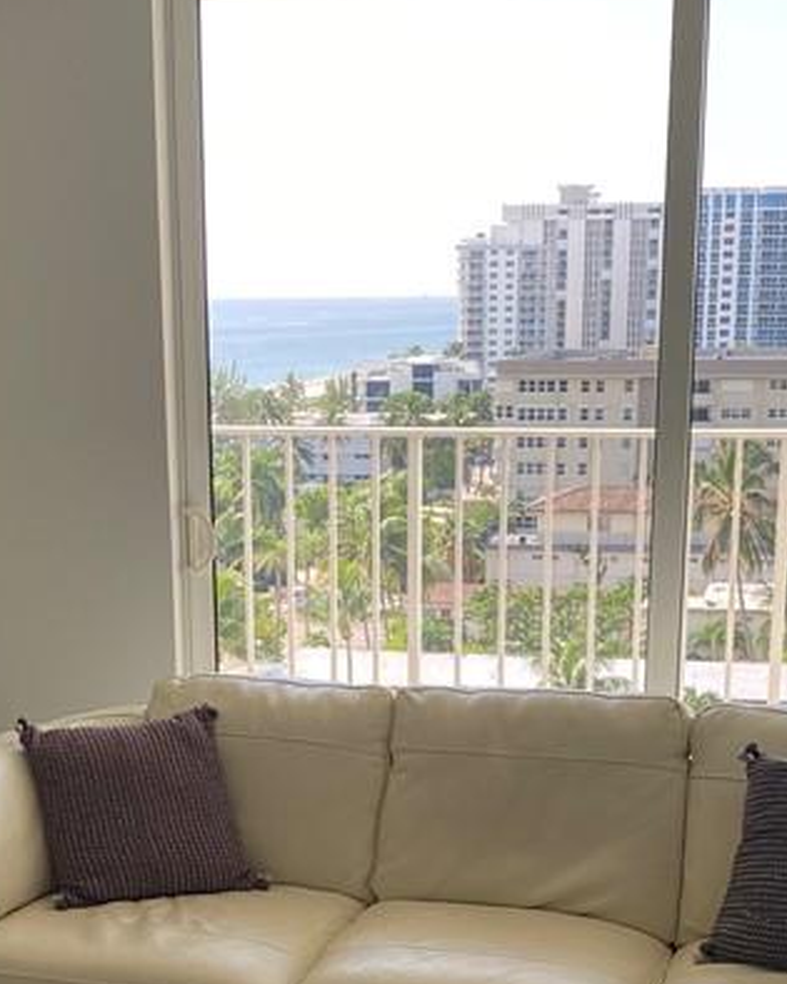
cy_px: 879
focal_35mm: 66
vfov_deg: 27.7
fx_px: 1922
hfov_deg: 23.1
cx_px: 327
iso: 40
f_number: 1.8
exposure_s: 1/122
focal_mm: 4.25
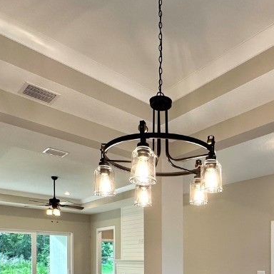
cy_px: 260
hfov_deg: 48.7
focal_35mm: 33
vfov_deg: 44.1
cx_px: 188
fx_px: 296
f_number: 2.2
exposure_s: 1/120
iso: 125
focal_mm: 2.22
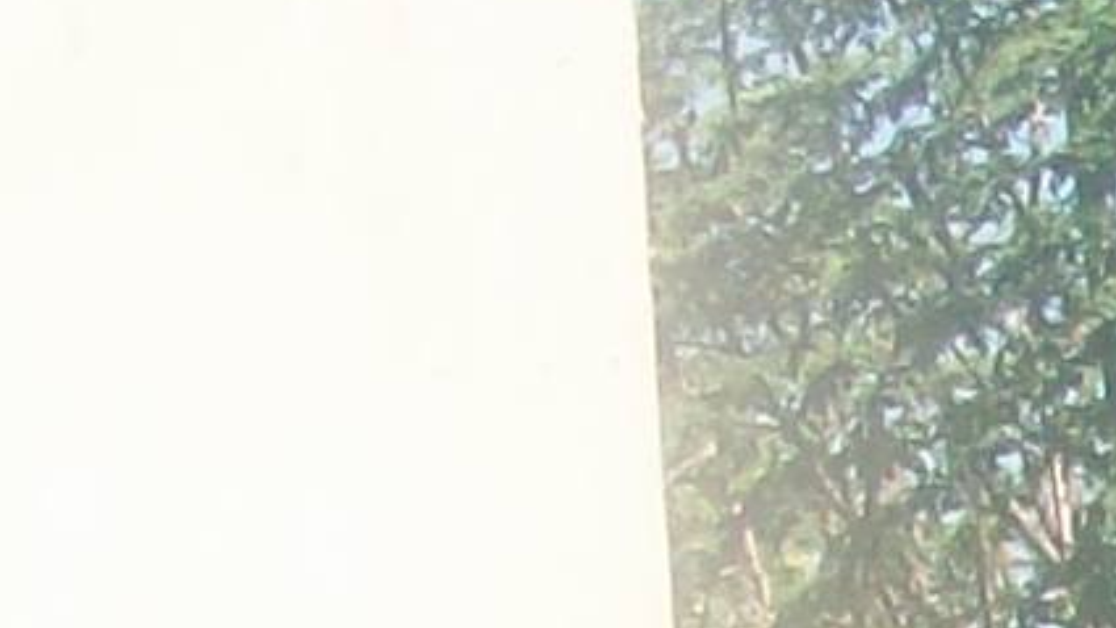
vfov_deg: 3.3
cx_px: 2673
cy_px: 2759
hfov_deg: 5.9
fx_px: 10445
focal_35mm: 353
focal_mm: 7.1
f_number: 3.2
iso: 64
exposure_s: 1/213
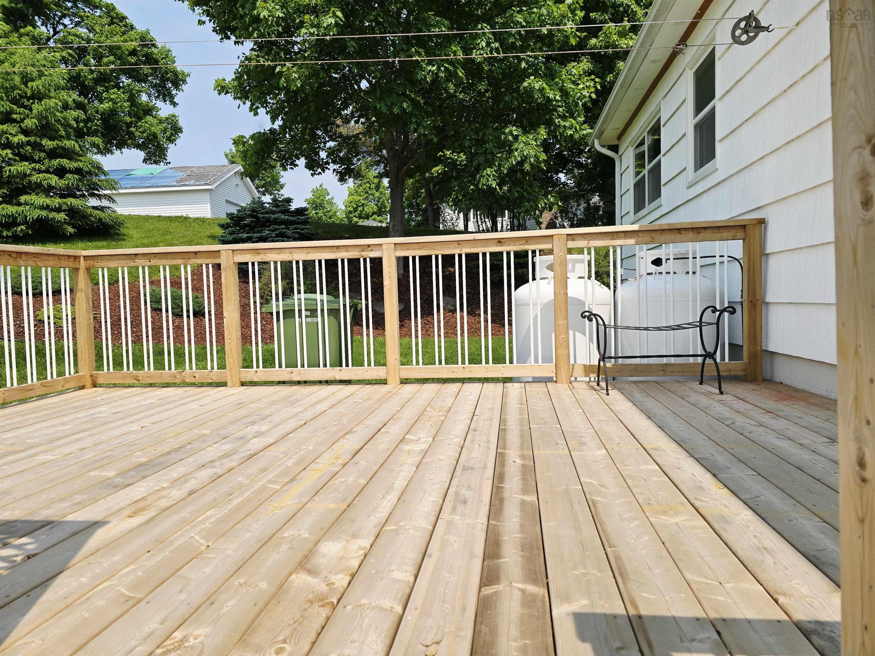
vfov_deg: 58.9
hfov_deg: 73.9
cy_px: 328
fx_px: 581
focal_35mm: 23
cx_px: 438
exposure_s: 1/1111
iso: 12
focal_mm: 6.3
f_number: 1.7
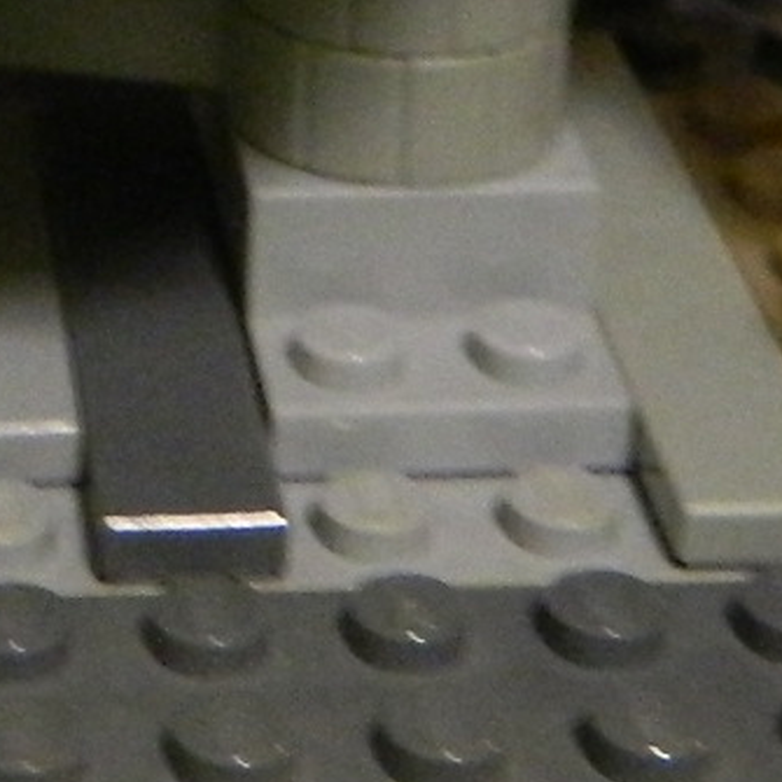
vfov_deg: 12.3
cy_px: -418
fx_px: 3450
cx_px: 7
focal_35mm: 135
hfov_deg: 12.8
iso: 400
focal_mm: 4.5
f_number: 3.1
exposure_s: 1/13
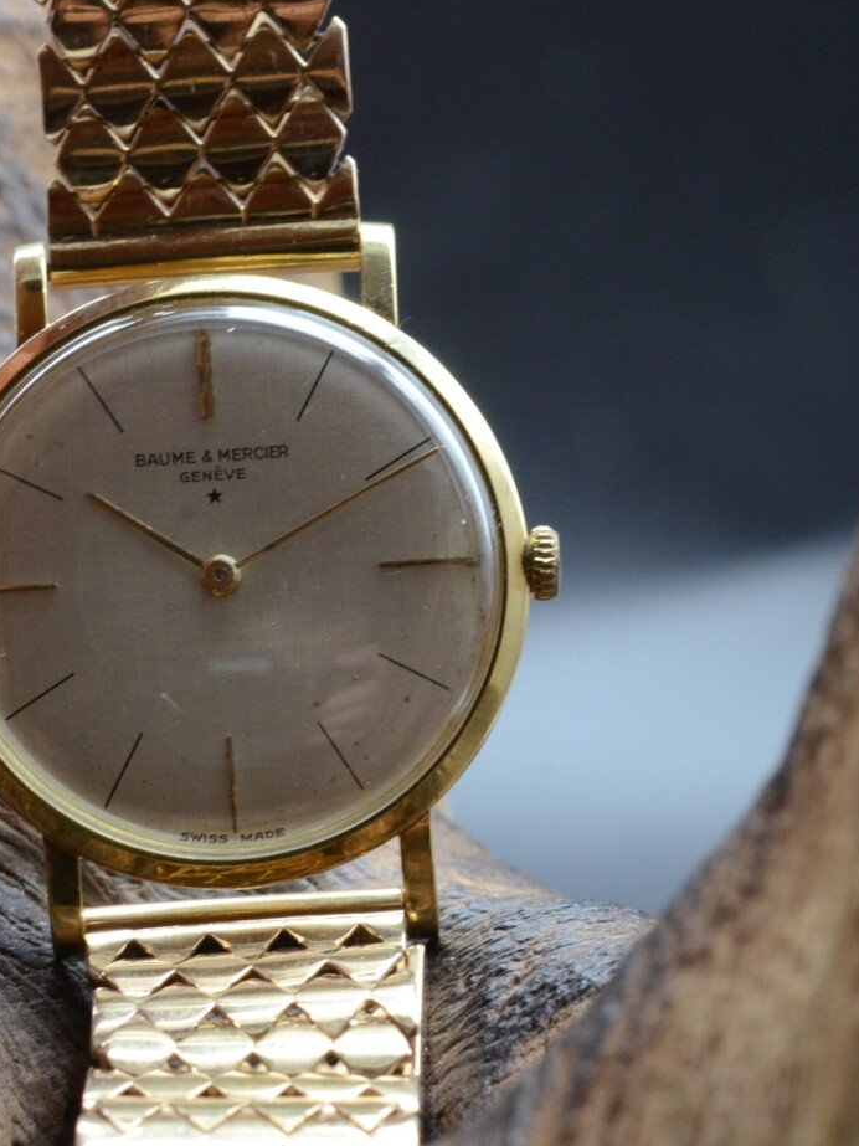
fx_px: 4335
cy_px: 571
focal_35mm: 131
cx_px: 267
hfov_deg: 11.3
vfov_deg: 15.1
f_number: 11
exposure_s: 1/50
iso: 1600
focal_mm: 60
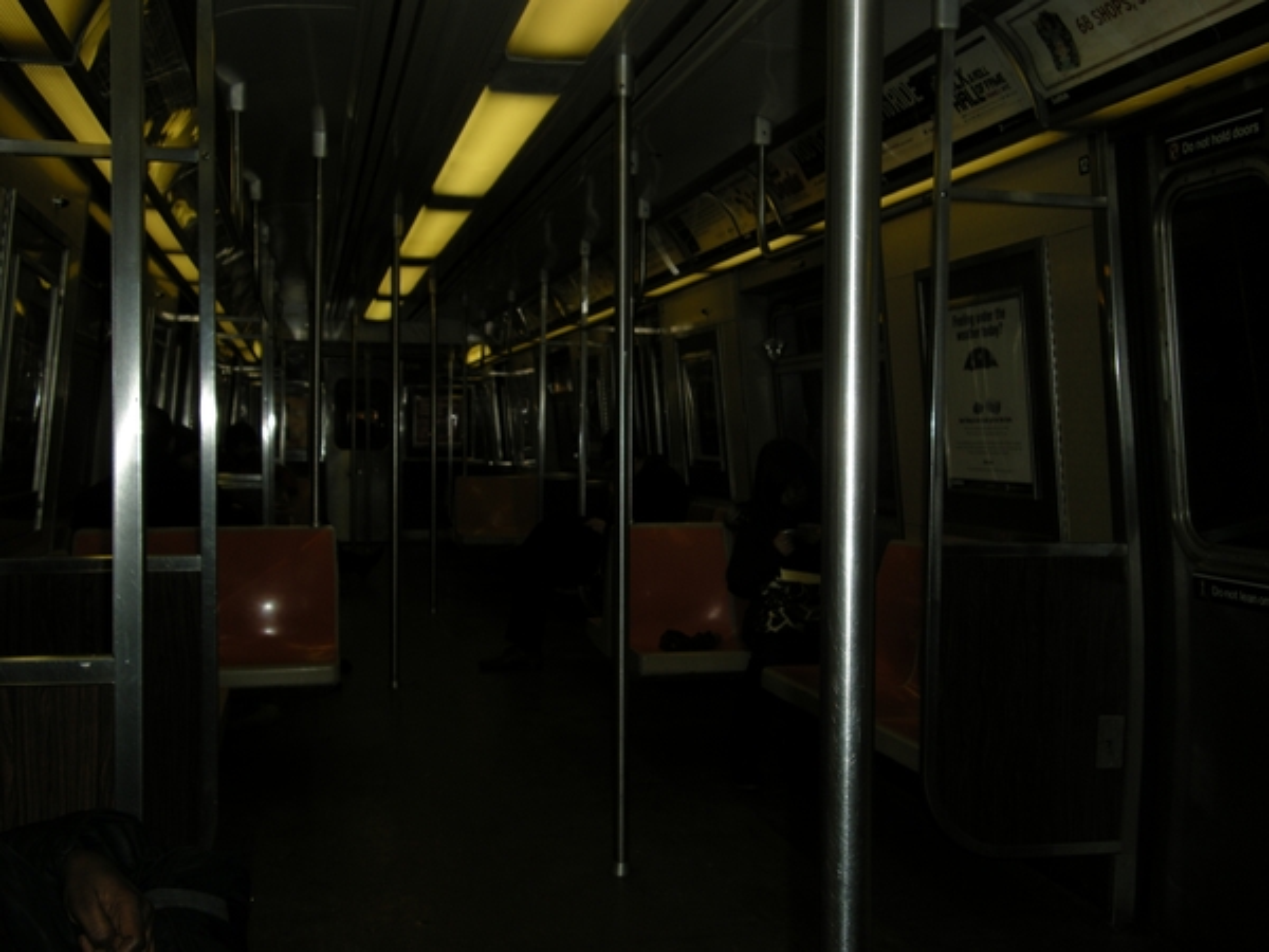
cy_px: 476
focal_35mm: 37
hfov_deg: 50.1
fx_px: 1356
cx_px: 634
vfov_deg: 38.7
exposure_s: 1/60
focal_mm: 7.9
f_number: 2.8
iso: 64
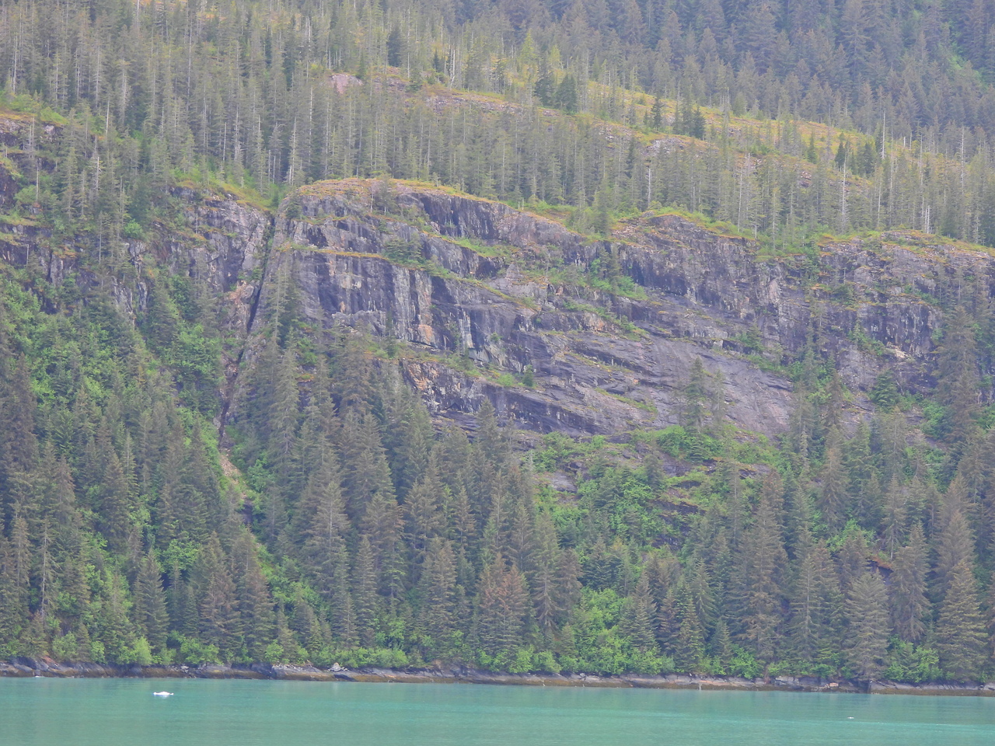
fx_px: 3880
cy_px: 373
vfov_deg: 11.0
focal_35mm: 135
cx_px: 498
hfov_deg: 14.6
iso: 100
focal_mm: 24.1
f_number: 4
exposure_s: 1/60
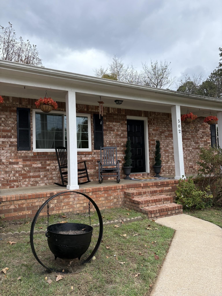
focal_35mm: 26
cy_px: 148
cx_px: 111
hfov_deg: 53.1
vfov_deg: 67.3
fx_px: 222
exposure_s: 1/810
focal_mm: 5.96
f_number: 1.6
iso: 64
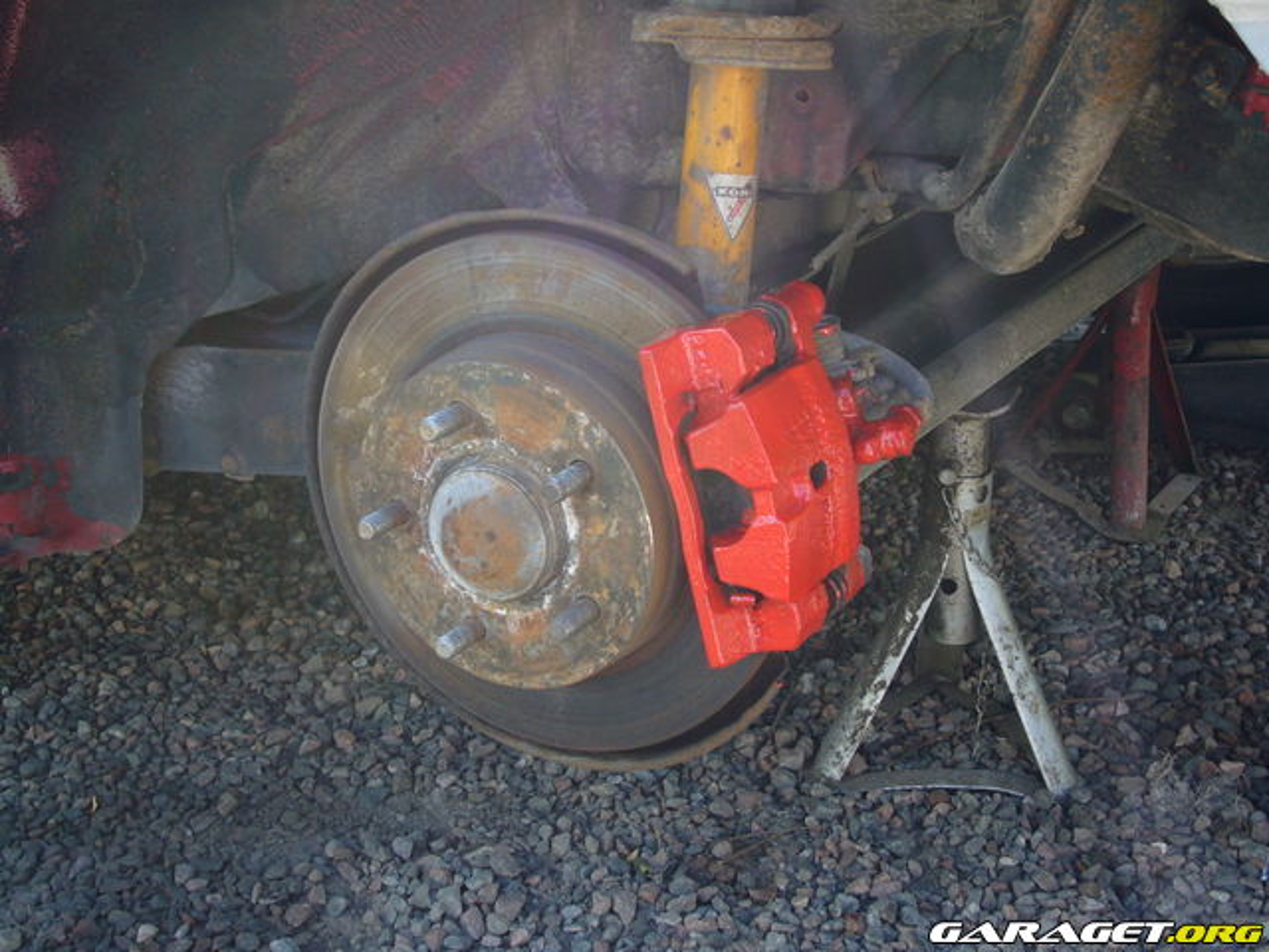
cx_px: 634
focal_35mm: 58
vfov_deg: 25.2
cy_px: 476
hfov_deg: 33.2
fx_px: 2126
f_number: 4
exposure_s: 1/60
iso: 80
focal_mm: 9.6
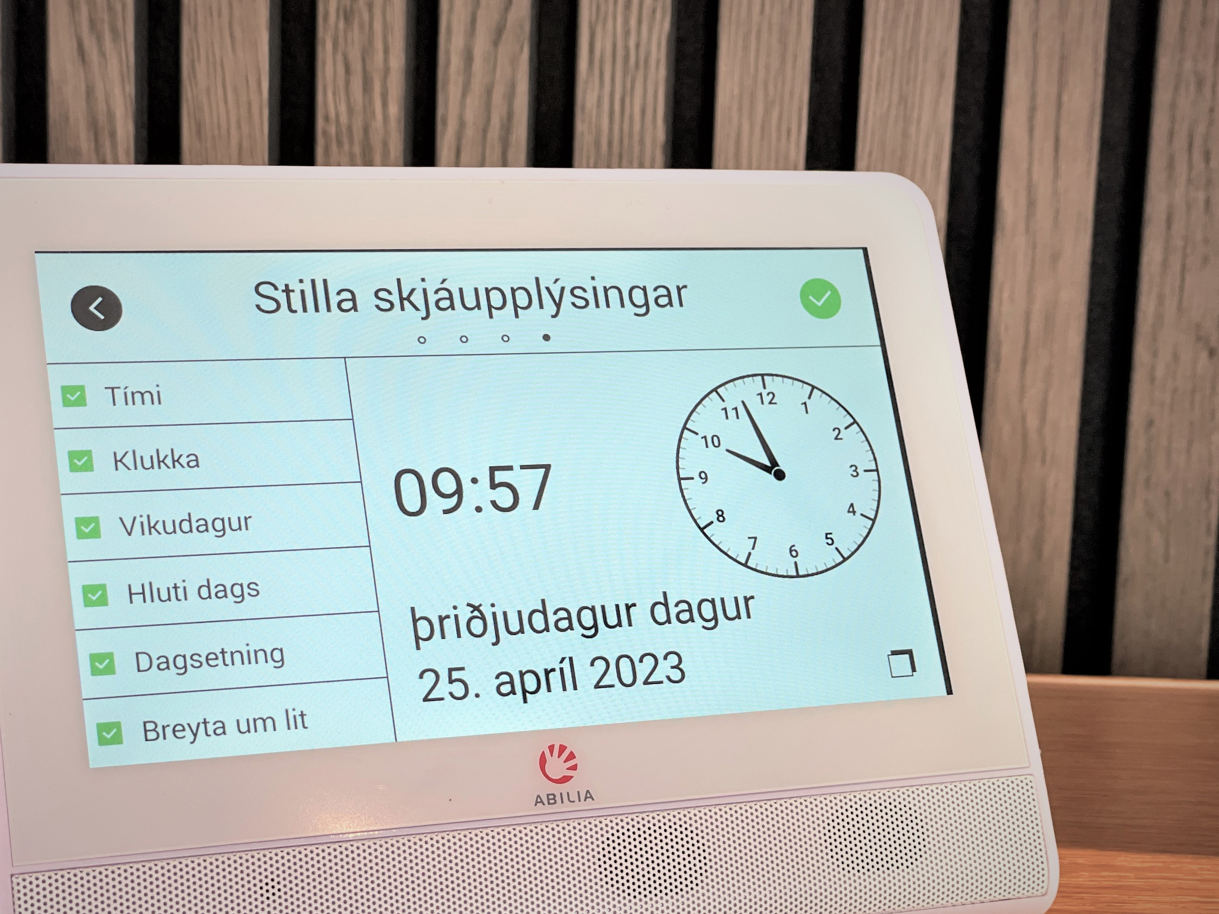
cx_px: 509
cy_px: 549
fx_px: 2430
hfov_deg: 28.1
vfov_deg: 21.3
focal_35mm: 69
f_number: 2
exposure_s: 1/122
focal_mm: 6
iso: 64
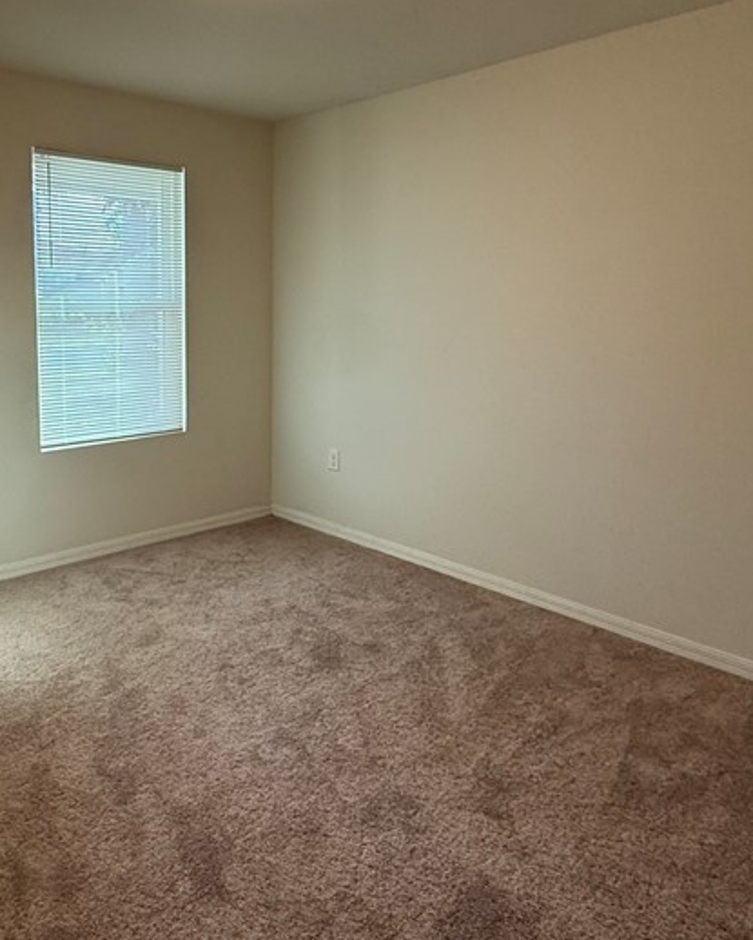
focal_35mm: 27
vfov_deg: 63.4
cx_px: 261
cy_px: 372
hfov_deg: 52.4
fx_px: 751
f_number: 2.2
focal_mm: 2.22
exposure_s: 1/120
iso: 250
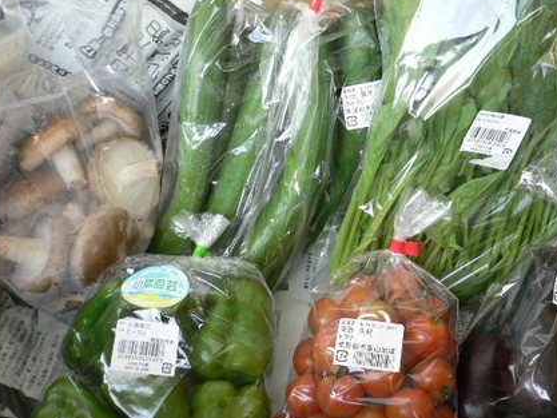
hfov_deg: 44.6
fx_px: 676
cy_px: 186
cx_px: 322
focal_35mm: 42
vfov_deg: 34.3
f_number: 2.8
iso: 100
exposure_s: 1/30
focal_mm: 5.8
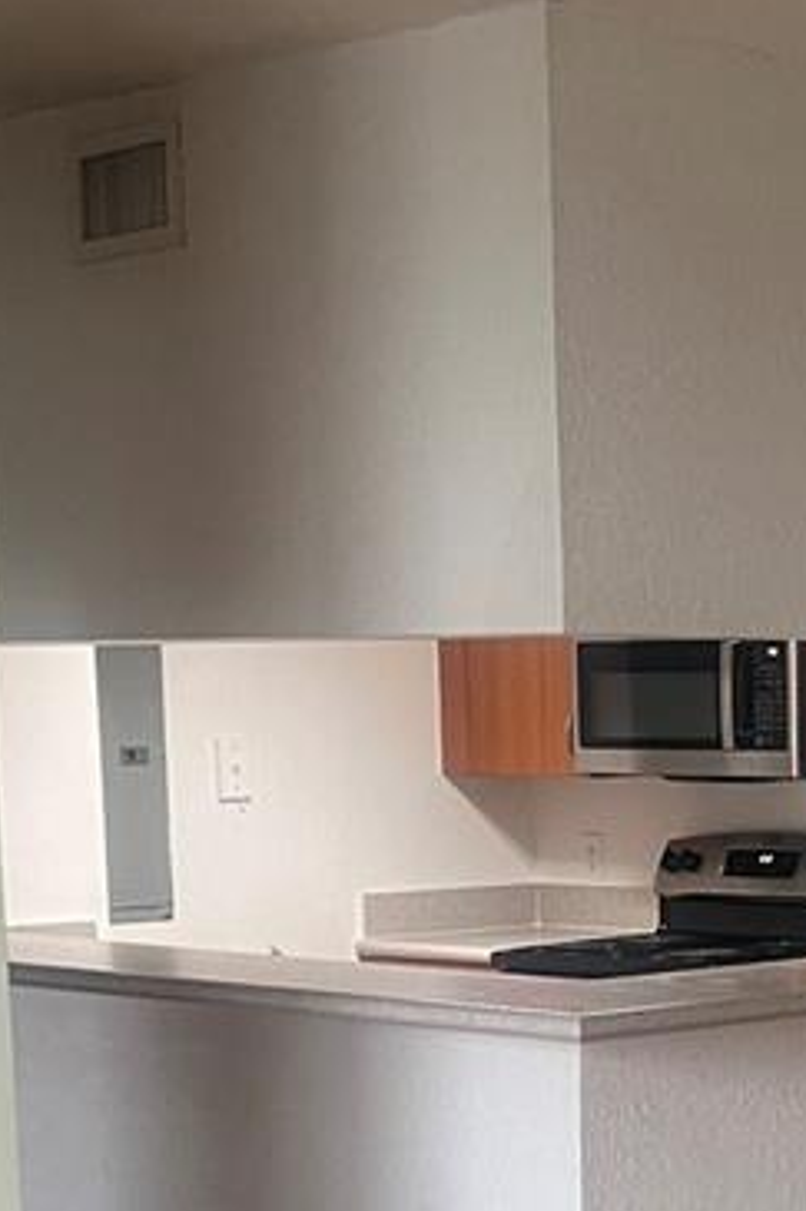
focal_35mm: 89
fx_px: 2992
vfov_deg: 22.2
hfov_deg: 15.0
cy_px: 1158
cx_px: 836
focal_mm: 5.7
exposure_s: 1/60
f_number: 1.5
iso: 160
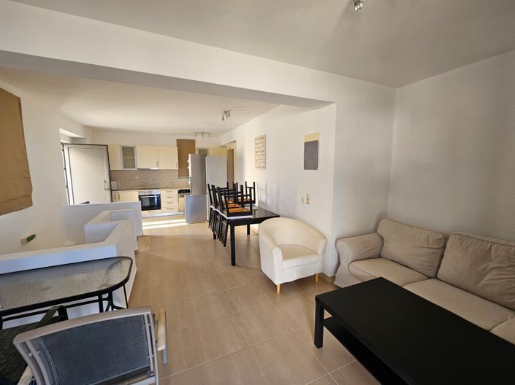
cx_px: 258
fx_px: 193
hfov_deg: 106.2
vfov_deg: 89.9
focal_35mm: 13
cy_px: 192
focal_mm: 2.2
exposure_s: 1/50
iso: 80
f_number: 2.2
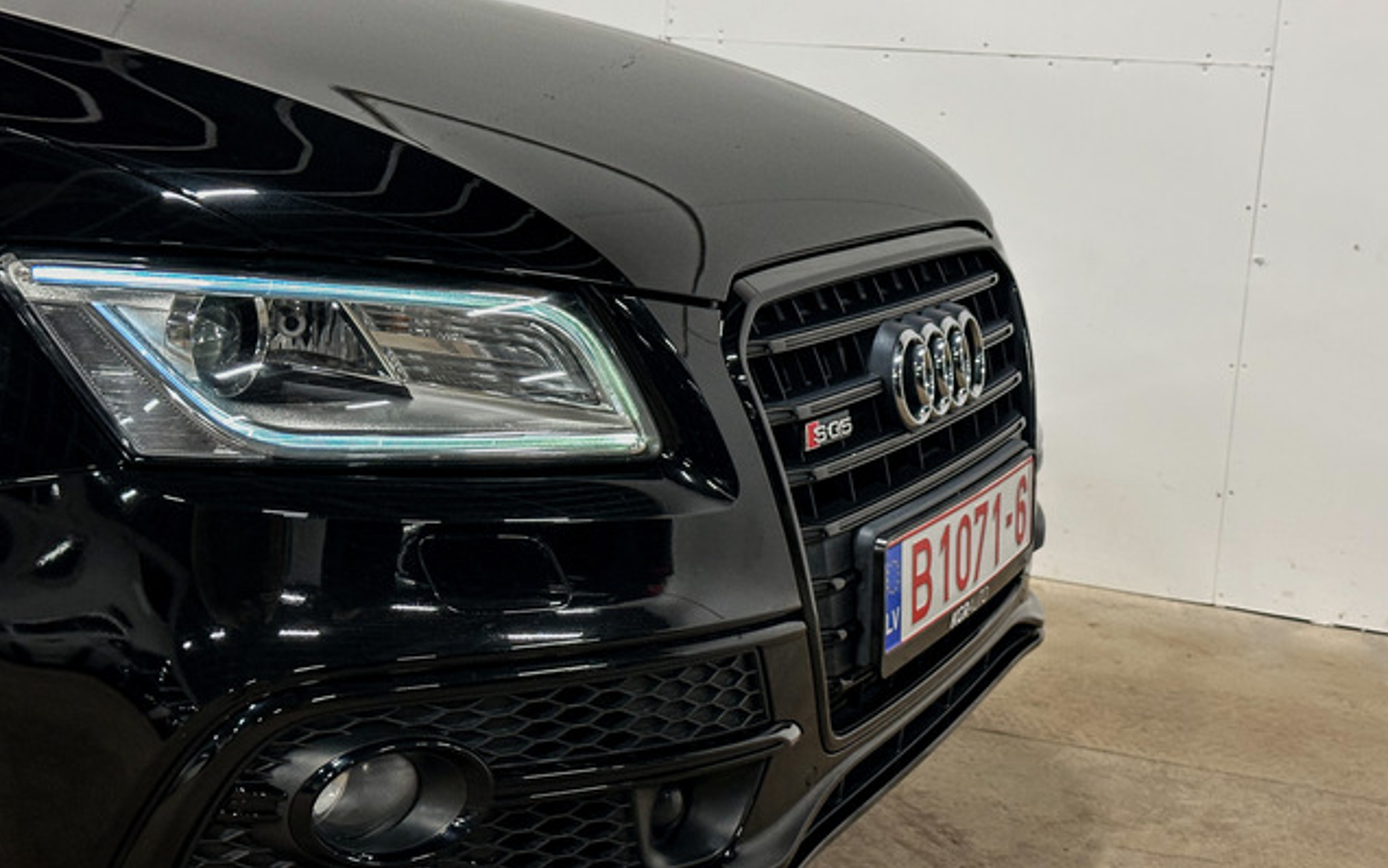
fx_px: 1968
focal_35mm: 52
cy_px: 441
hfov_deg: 38.9
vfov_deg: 24.9
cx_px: 687
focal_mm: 6.86
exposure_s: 1/49
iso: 250
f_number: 1.78
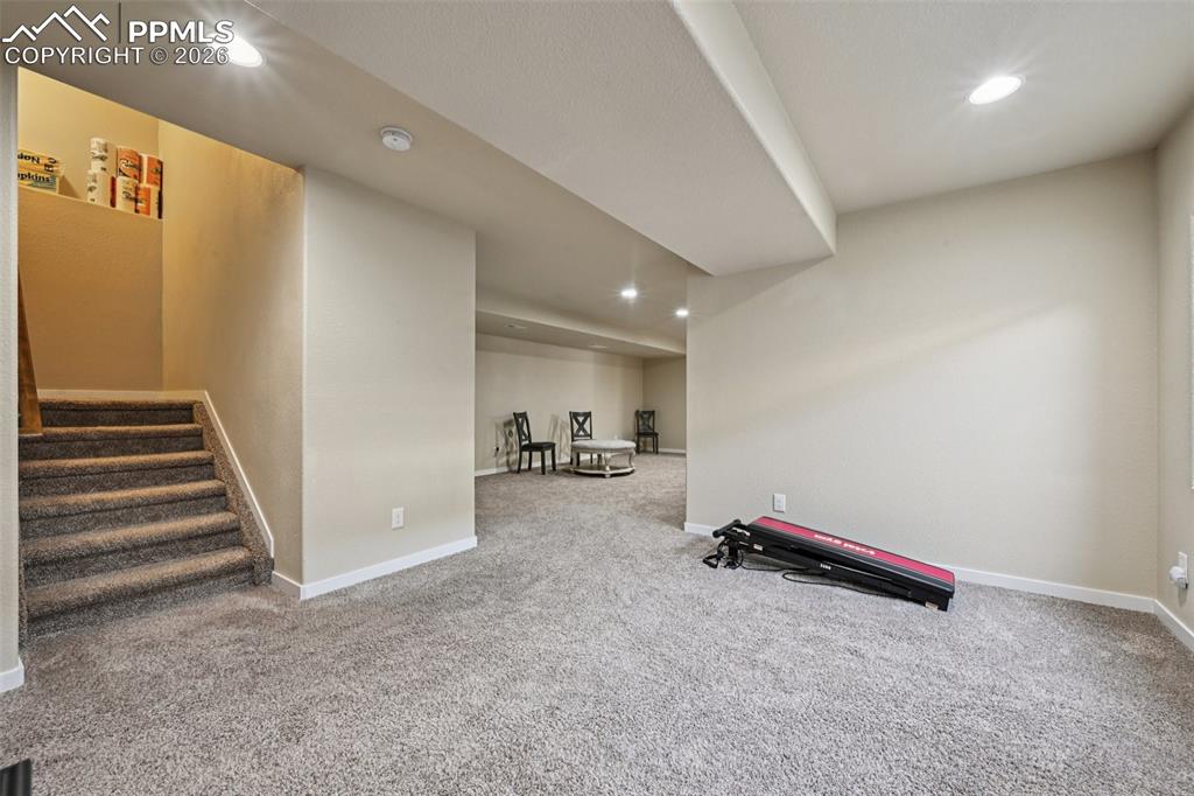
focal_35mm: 14
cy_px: 398
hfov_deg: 104.3
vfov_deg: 81.2
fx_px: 464
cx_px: 597
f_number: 11
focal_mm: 14
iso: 400
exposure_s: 1/3.33
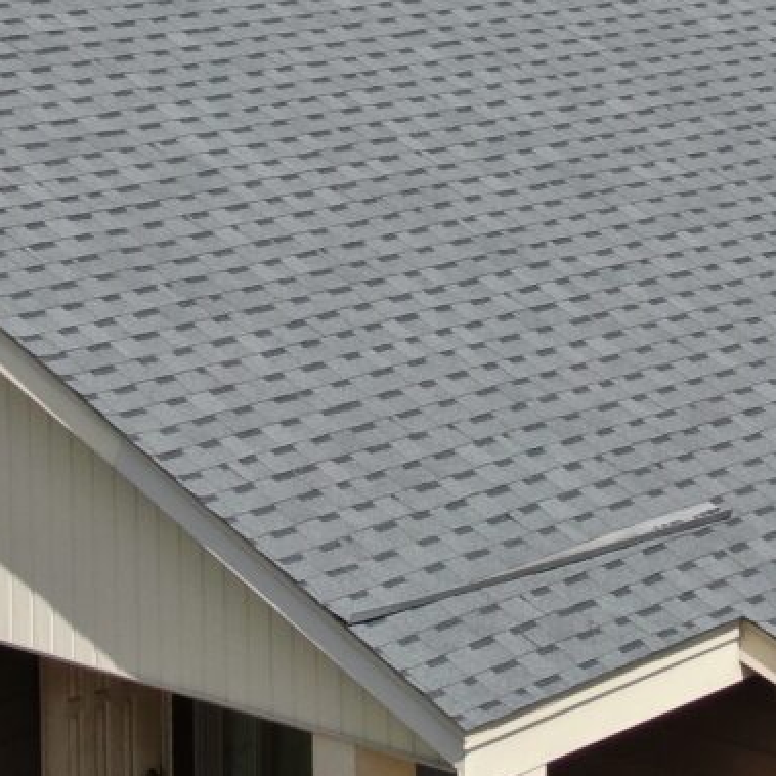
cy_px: 96
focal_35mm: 147
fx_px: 3728
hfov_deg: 11.9
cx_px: 471
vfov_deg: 11.8
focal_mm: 7.07
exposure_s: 1/1000
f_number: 3.5
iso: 100
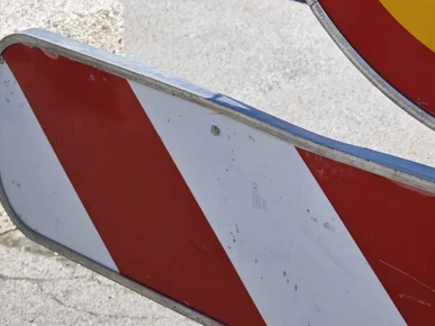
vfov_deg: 15.0
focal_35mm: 93
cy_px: -121
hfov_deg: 20.5
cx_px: 424
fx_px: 1168
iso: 50
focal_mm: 8.72
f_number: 2
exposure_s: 1/1057
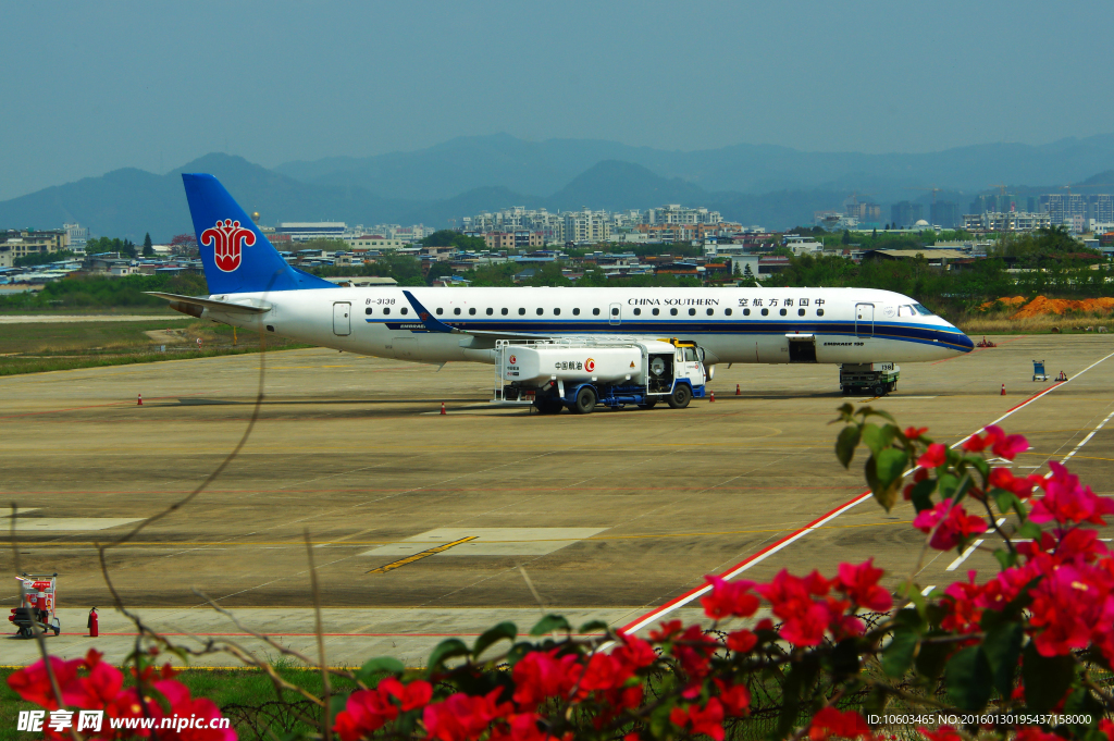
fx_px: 3617
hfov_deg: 17.5
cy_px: 370
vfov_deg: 11.7
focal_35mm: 117
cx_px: 557
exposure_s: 1/320
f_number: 16
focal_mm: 78
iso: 200
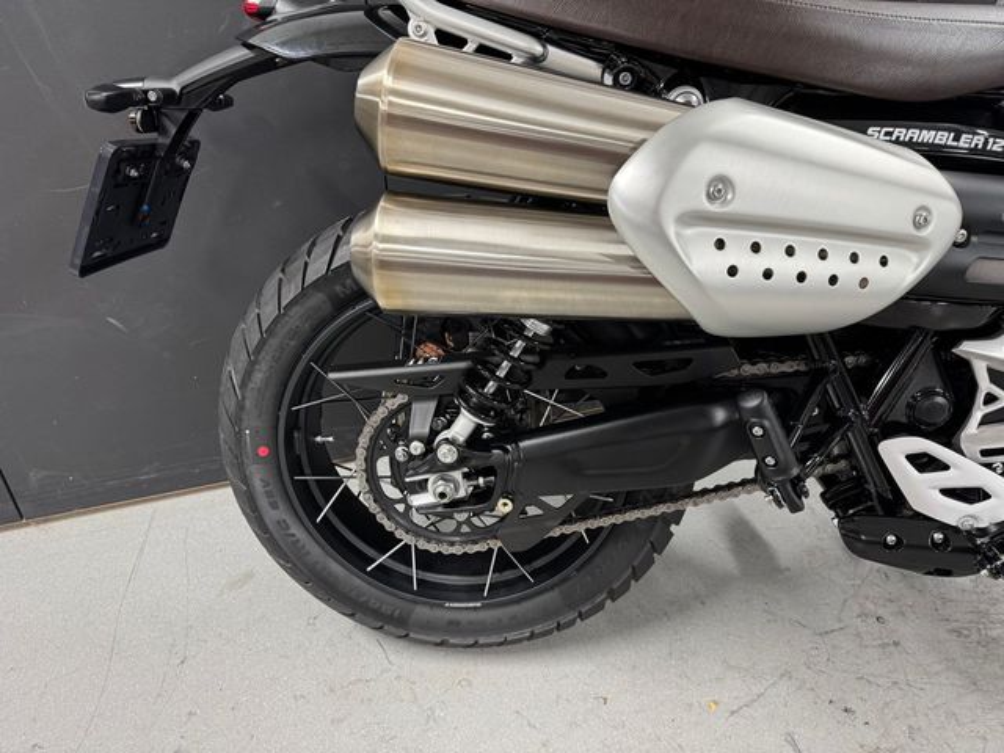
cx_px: 502
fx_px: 696
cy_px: 376
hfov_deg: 71.6
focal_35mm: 24
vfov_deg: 56.8
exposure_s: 1/50
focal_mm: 6.76
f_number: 1.78
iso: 250
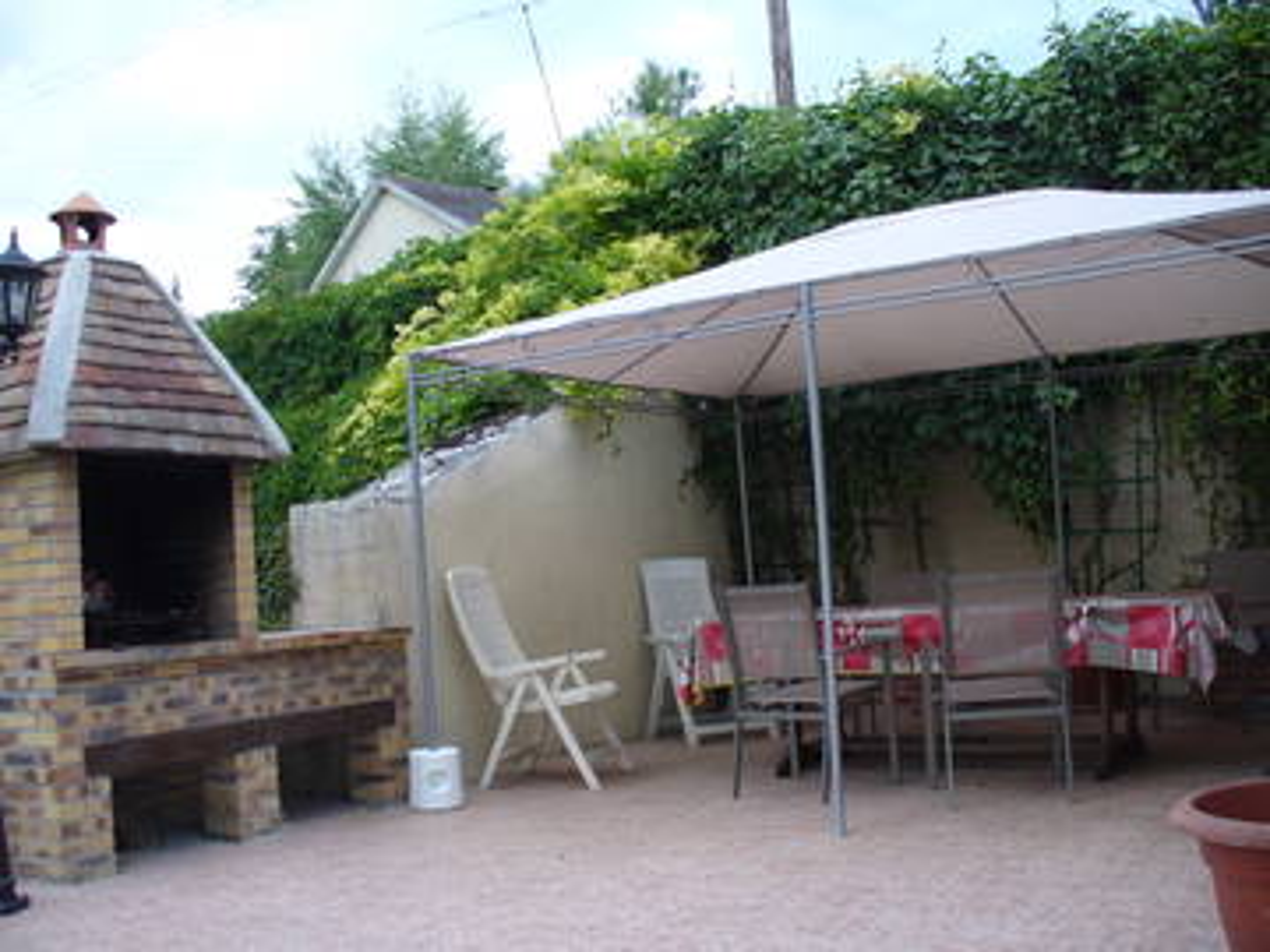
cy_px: 476
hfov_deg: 50.1
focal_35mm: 37
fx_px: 1357
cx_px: 635
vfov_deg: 38.7
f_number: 2.8
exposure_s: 1/40
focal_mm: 6.1
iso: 100
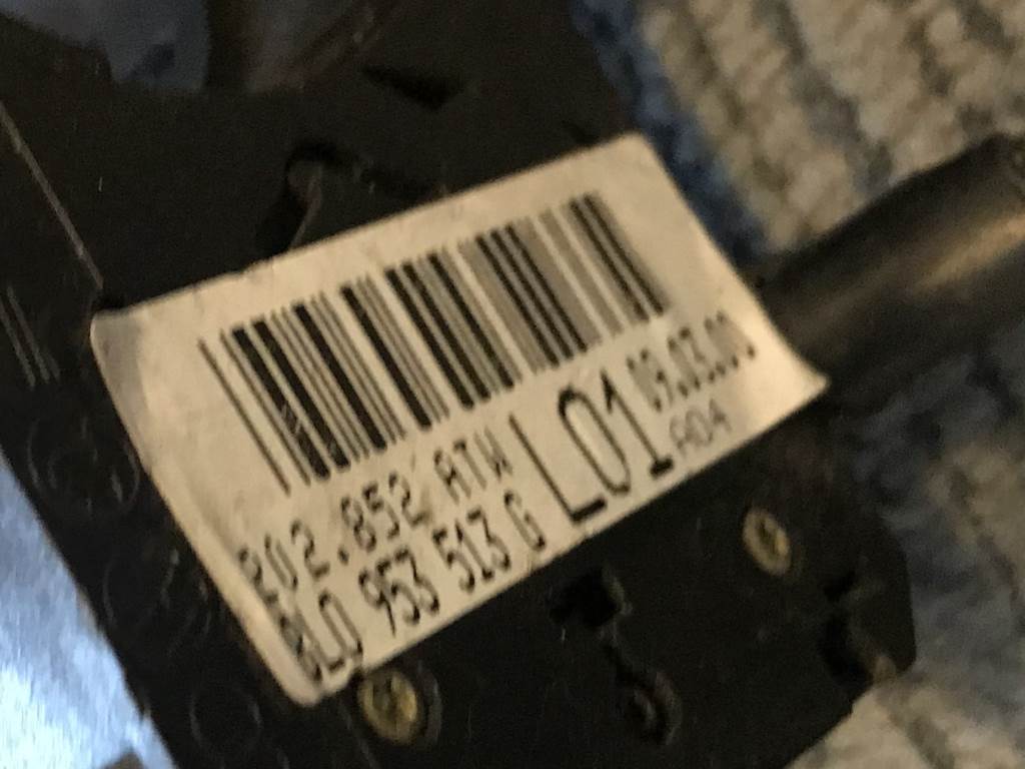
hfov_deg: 63.4
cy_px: 384
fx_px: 829
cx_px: 512
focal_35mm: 28
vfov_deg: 49.7
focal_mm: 3.99
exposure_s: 1/7
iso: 80
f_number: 1.8
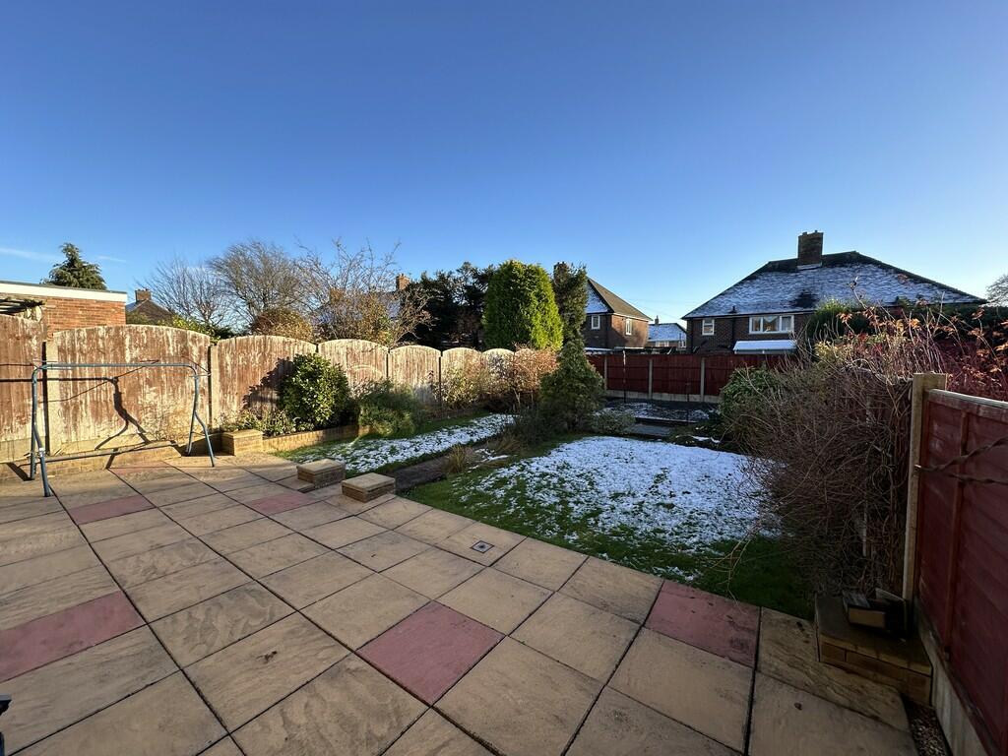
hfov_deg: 102.1
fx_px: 408
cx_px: 504
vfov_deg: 85.7
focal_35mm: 14
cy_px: 378
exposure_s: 1/590
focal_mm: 2.22
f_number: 2.2
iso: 40
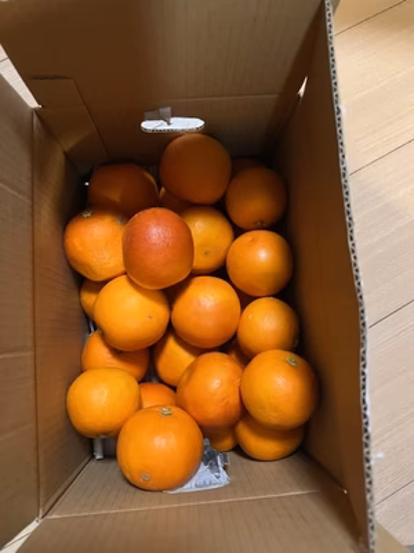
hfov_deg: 53.1
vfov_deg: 67.3
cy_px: 276
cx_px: 207
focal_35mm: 26
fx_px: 415
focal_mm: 5.7
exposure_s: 1/40
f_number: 1.5
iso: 640
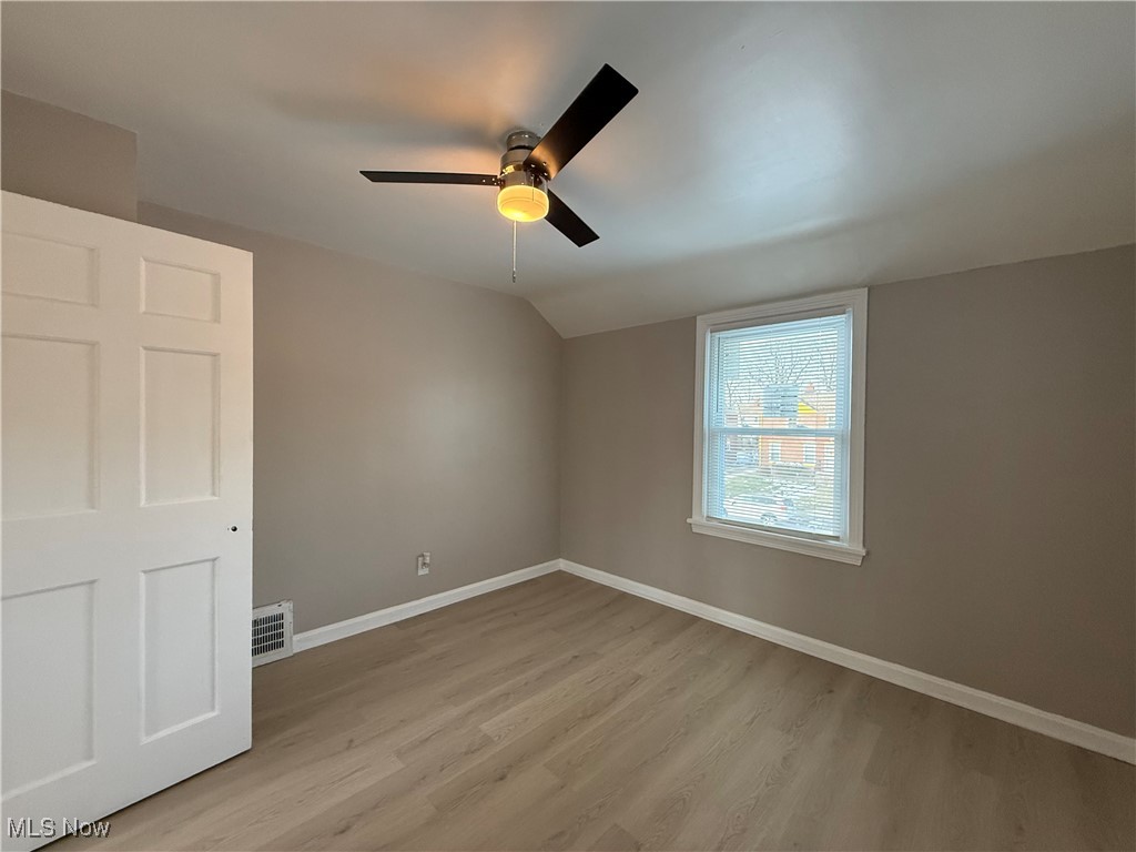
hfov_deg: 102.1
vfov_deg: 85.7
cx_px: 568
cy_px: 426
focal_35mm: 14
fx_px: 459
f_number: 2.2
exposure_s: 1/120
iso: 400
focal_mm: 2.22
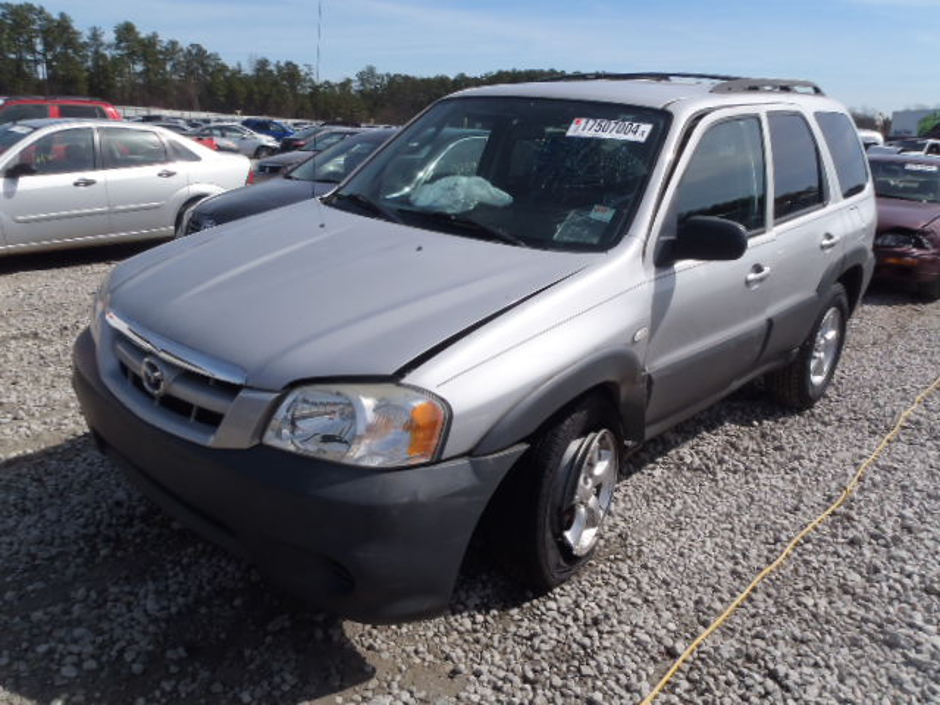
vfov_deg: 49.7
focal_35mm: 28
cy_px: 352
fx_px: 760
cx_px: 470
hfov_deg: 63.4
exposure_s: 1/500
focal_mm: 5
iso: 80
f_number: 5.6
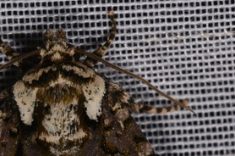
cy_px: 192
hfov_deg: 5.7
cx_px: 57
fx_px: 2367
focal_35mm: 363
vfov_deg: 3.8
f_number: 22
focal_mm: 85
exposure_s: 1/60
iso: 100
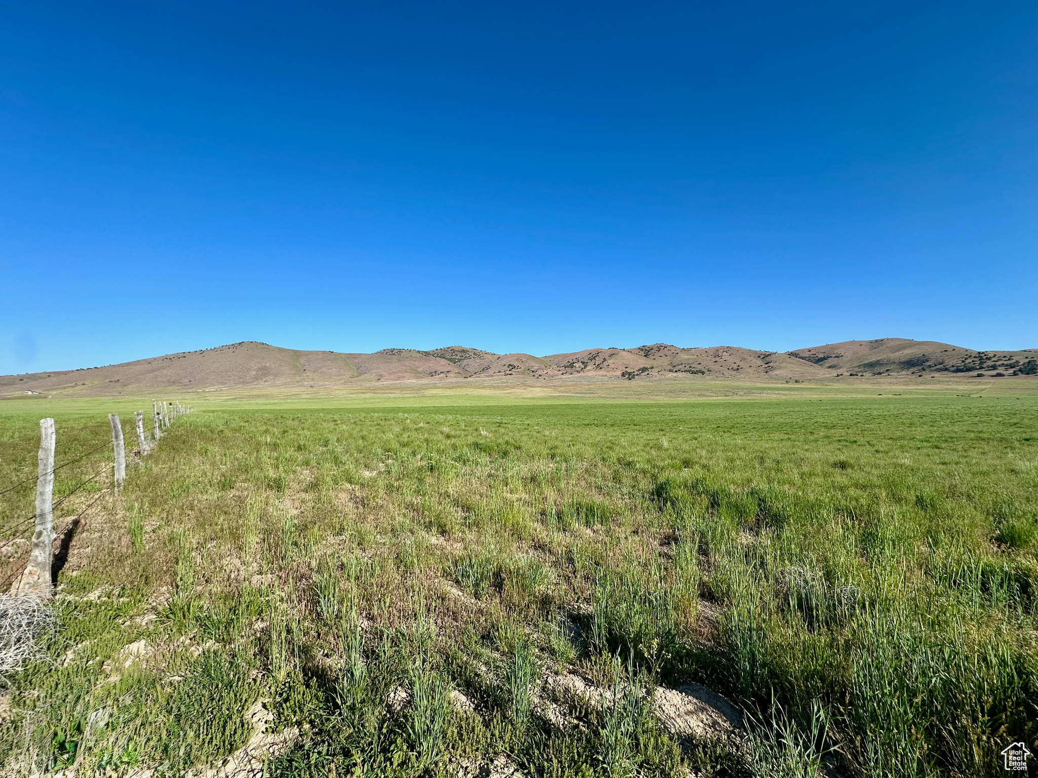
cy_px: 389
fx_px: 420
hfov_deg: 102.1
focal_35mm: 14
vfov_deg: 85.7
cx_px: 519
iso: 40
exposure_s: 1/1949
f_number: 2.2
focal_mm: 2.22
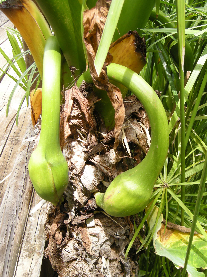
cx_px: 104
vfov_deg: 52.6
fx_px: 279
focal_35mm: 35
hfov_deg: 40.7
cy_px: 138
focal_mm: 7.5
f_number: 3.4
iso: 64
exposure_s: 1/54
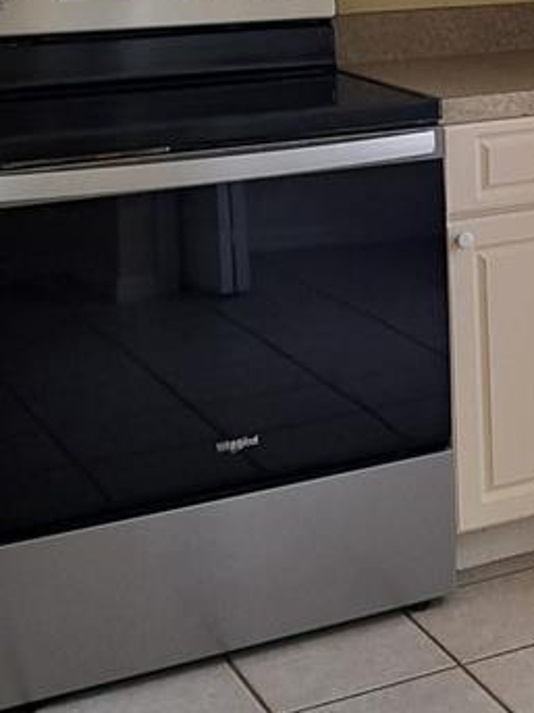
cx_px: 819
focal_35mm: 84
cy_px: 2
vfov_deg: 22.4
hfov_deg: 16.0
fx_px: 1729
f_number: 1.8
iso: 50
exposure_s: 1/120
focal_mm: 5.23
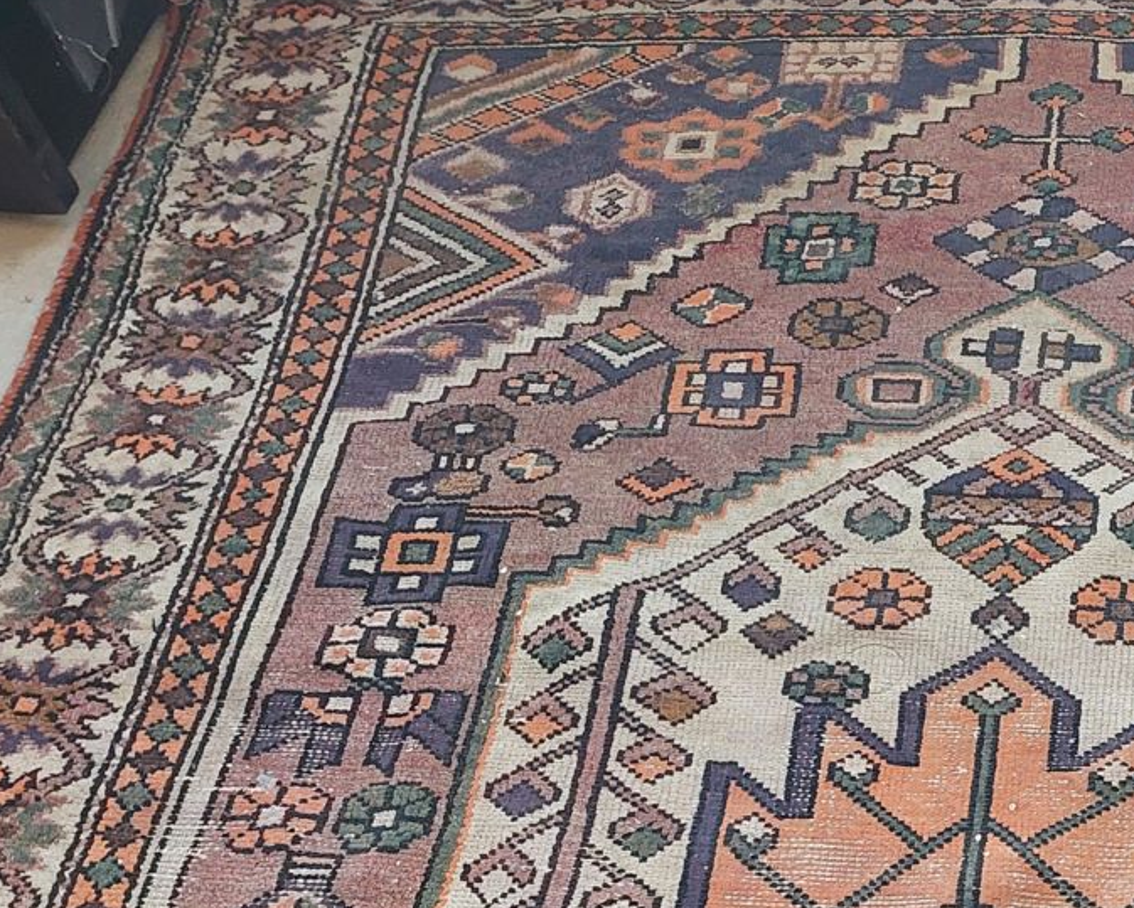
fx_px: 1880
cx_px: 1090
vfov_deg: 26.3
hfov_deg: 31.4
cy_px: 800
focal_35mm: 56
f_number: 1.8
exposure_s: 1/50
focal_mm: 5.06
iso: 250
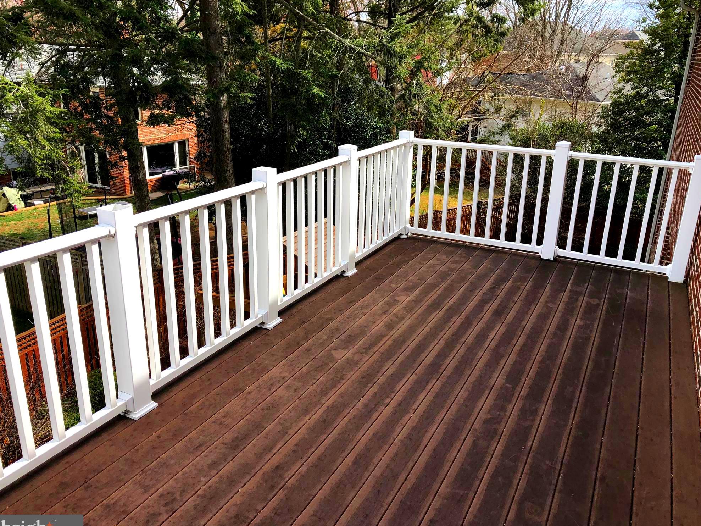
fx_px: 587
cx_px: 358
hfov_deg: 61.7
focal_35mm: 29
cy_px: 271
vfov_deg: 48.2
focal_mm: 3.99
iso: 20
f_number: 1.8
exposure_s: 1/1156
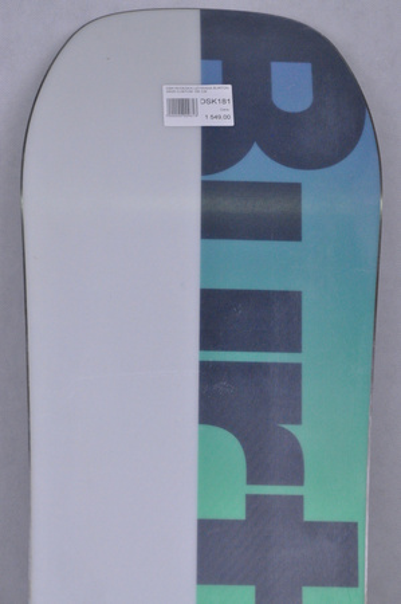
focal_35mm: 138
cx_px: 200
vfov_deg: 14.9
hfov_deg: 9.9
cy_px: 302
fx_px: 2311
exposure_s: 1/125
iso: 3200
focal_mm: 92
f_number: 11
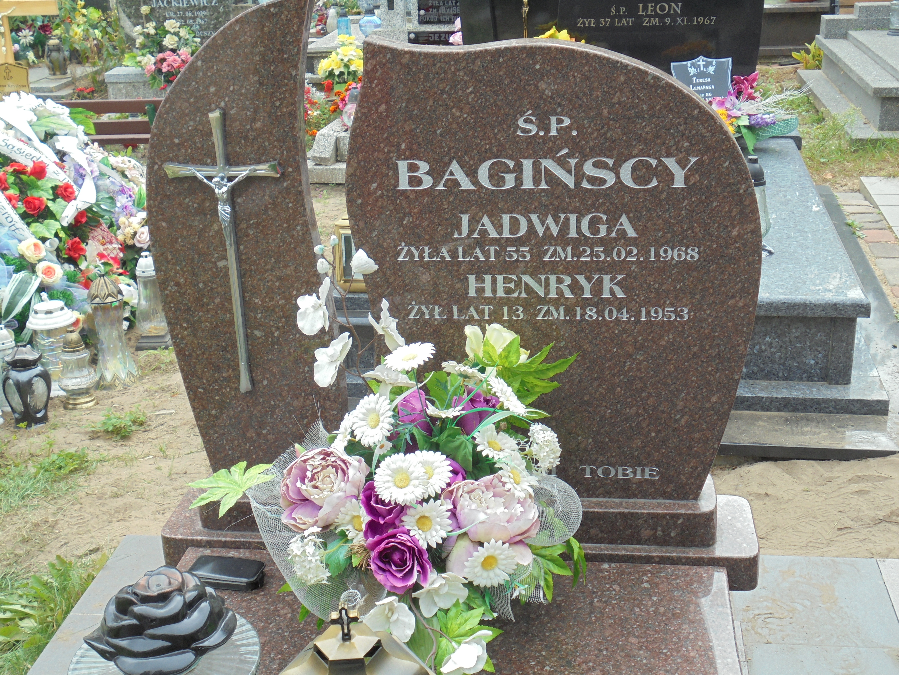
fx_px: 1117
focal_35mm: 43
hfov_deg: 43.9
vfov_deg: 33.6
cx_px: 450
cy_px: 338
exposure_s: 1/125
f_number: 4.5
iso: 100
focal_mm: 7.8
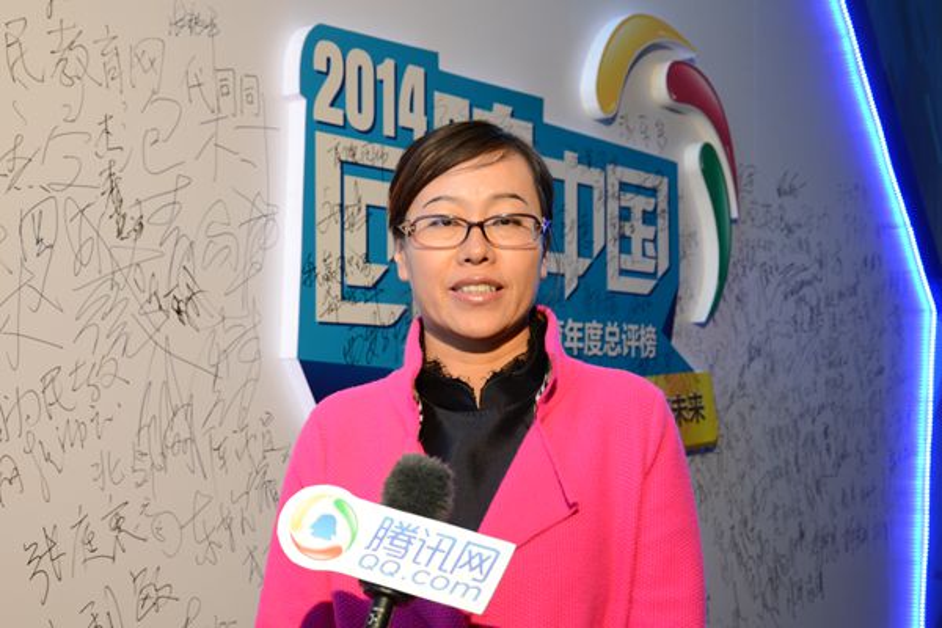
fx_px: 1177
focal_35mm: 45
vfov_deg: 29.9
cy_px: 314
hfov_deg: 43.6
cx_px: 471
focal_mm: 30
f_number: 4.2
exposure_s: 1/30
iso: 450
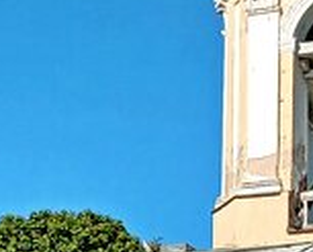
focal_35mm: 177
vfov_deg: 8.6
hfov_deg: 10.8
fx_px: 1643
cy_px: 339
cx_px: 12
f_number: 1.8
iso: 20
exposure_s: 1/910
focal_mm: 3.98
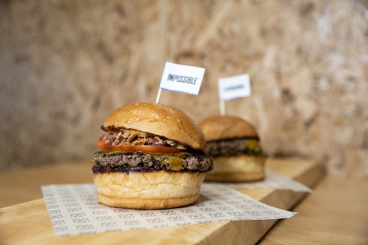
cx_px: 184
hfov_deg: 44.5
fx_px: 450
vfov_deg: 30.5
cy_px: 122
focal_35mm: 44
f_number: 4
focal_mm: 44
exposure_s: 1/60
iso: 800
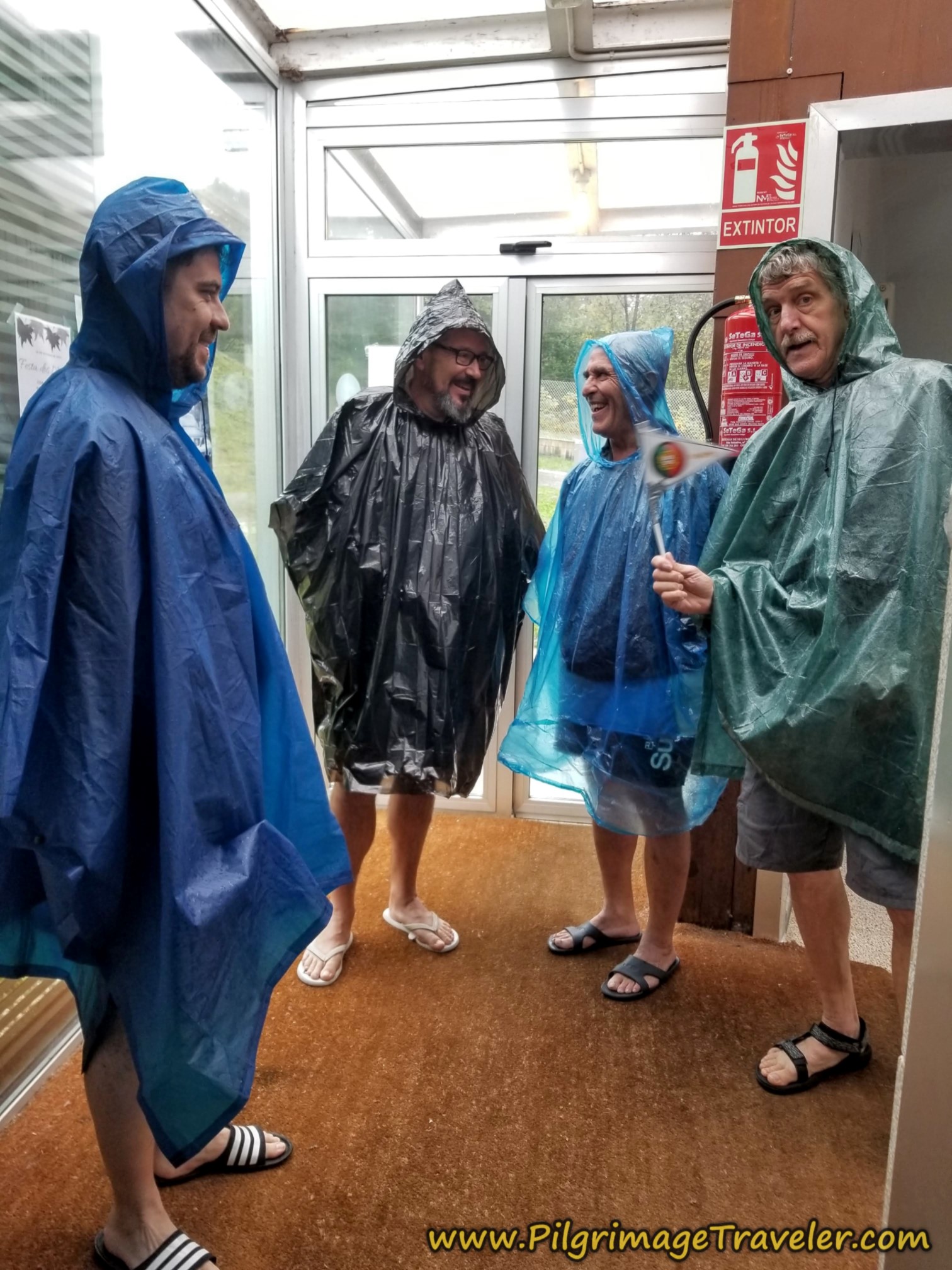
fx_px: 953
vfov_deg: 67.3
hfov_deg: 53.1
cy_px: 635
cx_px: 476
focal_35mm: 26
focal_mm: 4.3
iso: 80
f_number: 1.7
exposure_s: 1/50
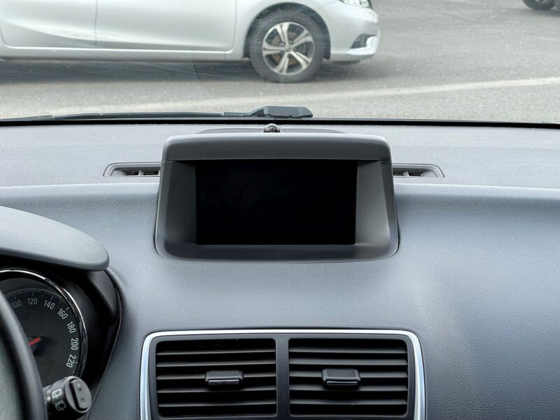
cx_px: 280
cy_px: 210
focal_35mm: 64
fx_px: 1035
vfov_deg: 22.9
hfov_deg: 30.3
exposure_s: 1/167
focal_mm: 7.5
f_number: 2.2
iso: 20
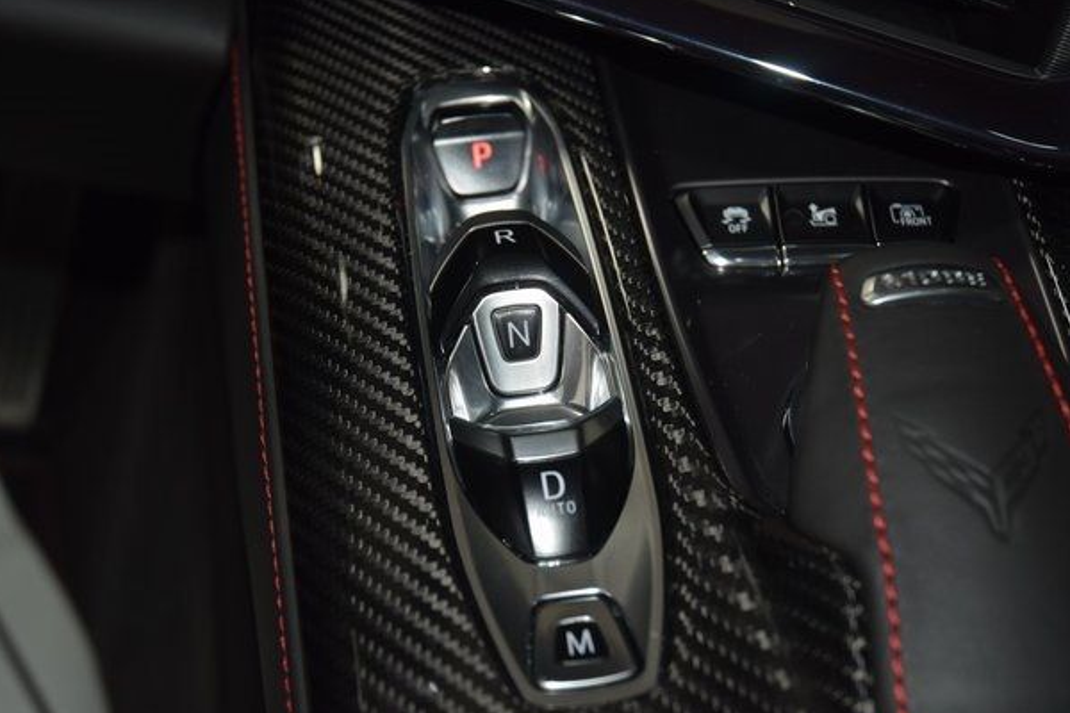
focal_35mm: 64
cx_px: 530
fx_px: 1902
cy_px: 372
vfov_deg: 21.2
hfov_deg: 31.4
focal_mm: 40
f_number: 4.2
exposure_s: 1/40
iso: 560
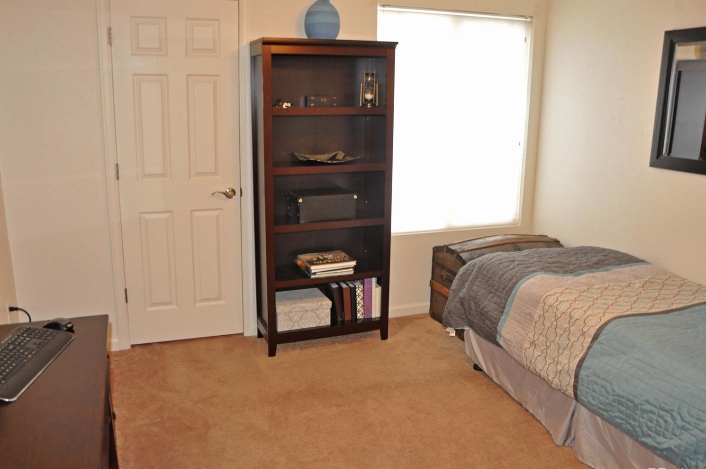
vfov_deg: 44.8
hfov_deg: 63.7
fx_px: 568
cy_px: 231
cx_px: 345
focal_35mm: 29
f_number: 4.5
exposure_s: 1/25
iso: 800
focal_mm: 18
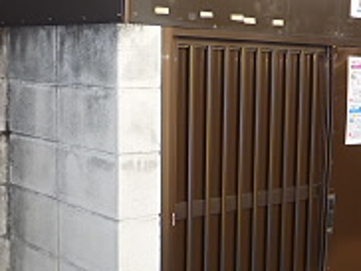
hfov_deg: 29.5
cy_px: 154
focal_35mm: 64
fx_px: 668
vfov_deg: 23.0
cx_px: 292
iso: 100
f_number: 2.8
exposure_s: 1/250
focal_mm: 4.4
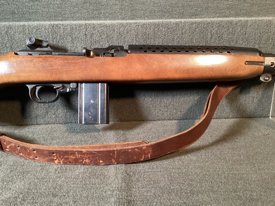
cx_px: 127
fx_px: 270
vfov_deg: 41.8
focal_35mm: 34
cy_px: 103
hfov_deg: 53.9
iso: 320
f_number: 2.4
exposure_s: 1/40
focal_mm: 3.3
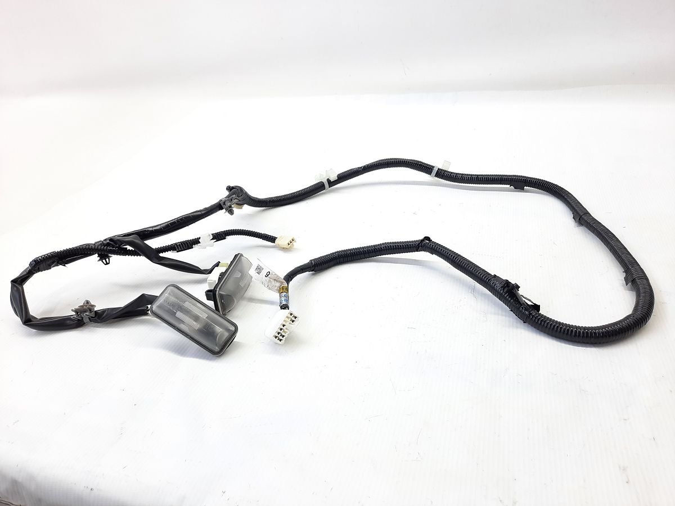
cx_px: 338
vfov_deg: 54.9
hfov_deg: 69.4
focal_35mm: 25
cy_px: 253
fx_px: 487
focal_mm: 4.6
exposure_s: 1/50
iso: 80
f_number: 2
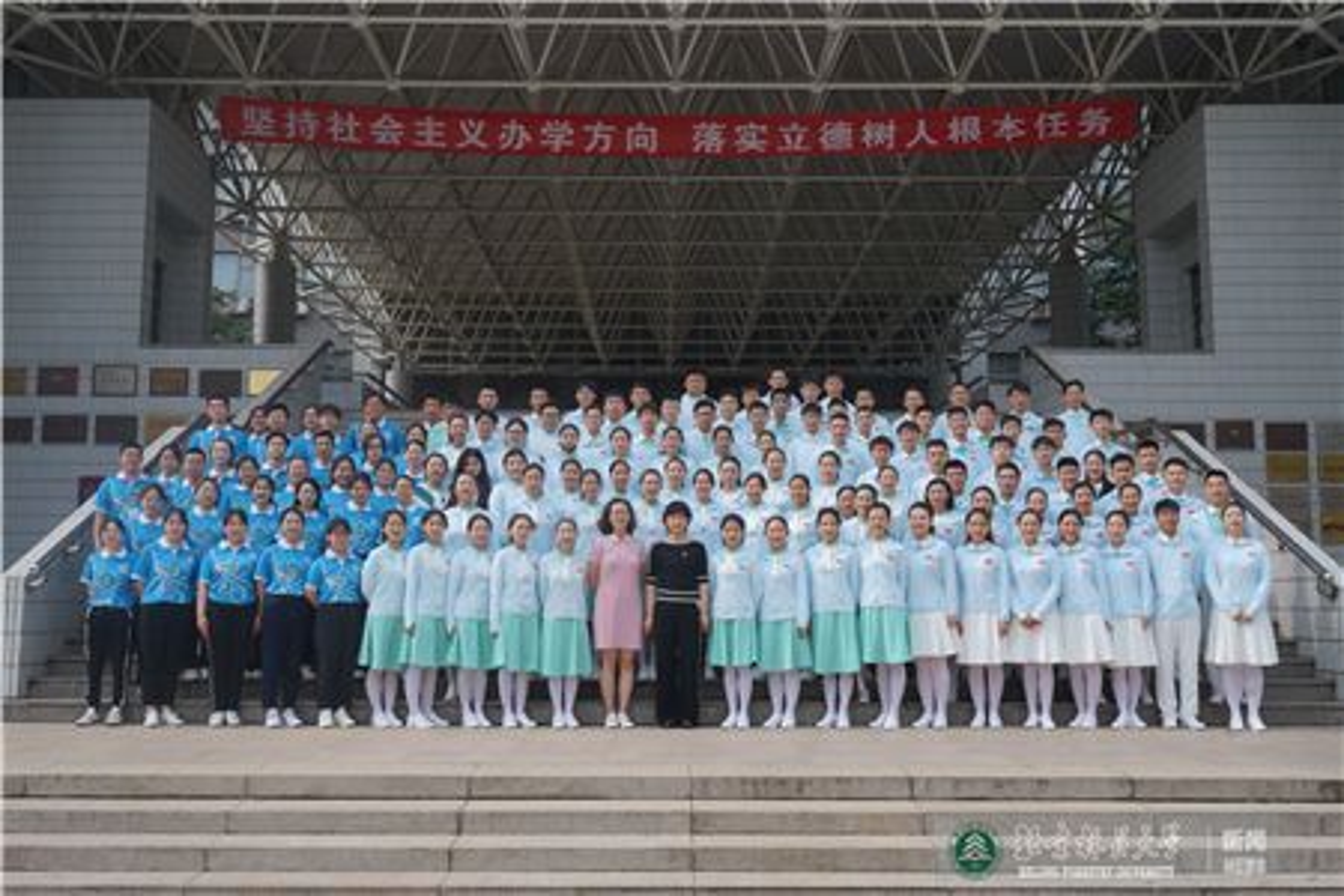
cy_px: 448
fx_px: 1269
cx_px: 672
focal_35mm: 34
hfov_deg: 55.8
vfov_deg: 38.9
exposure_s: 1/100
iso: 100
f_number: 11
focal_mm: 34
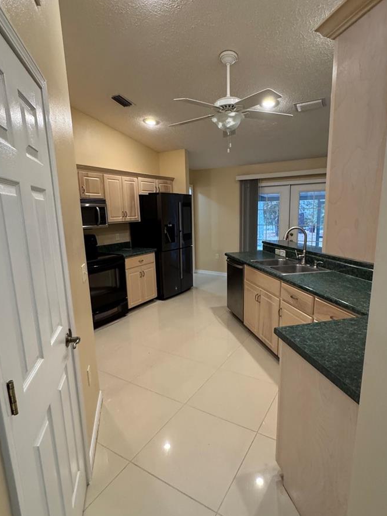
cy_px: 266
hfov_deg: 68.7
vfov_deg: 84.6
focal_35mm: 19
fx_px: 283
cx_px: 200
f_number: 2.2
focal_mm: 2.22
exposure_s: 1/60
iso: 320
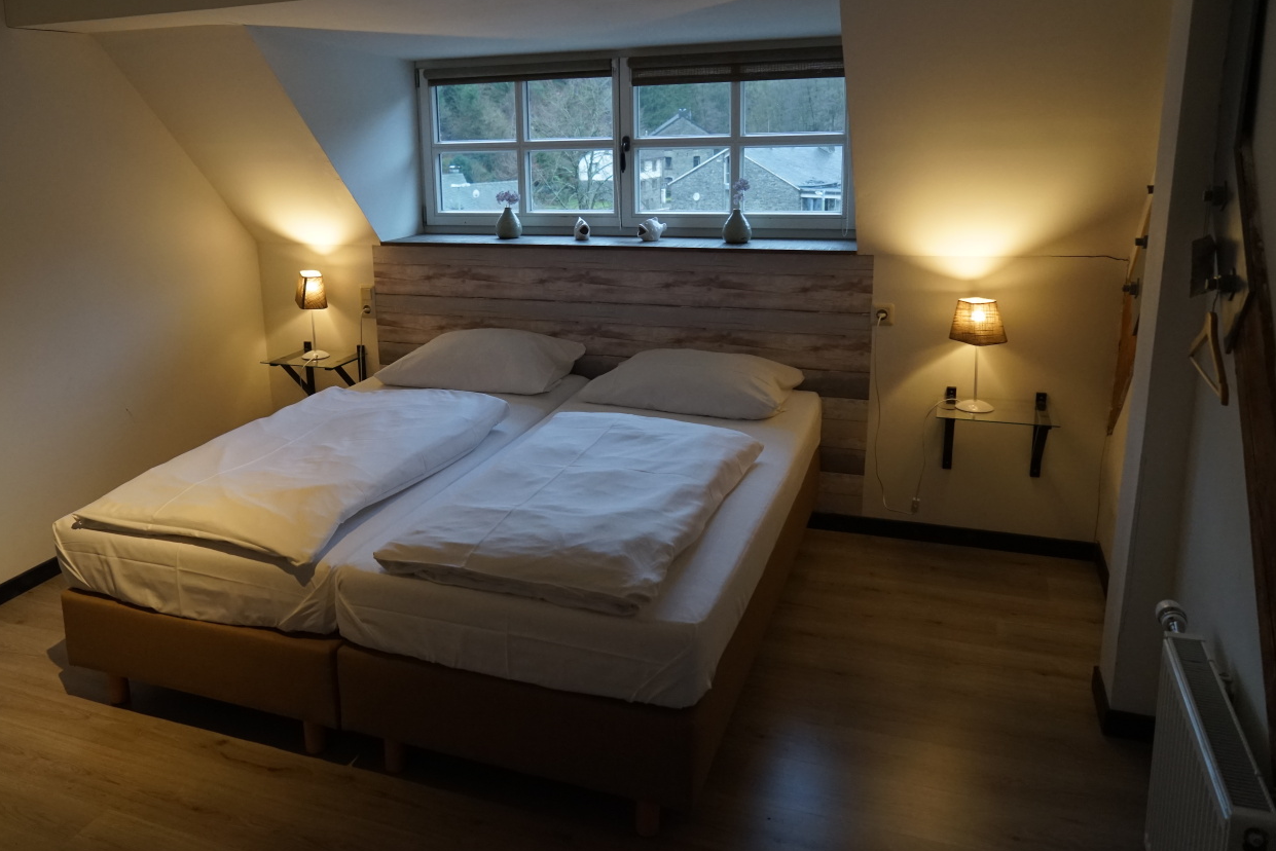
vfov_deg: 44.8
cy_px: 359
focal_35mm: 29
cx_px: 526
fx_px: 1028
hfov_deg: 63.2
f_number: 4
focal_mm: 24
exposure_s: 1/160
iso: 1600
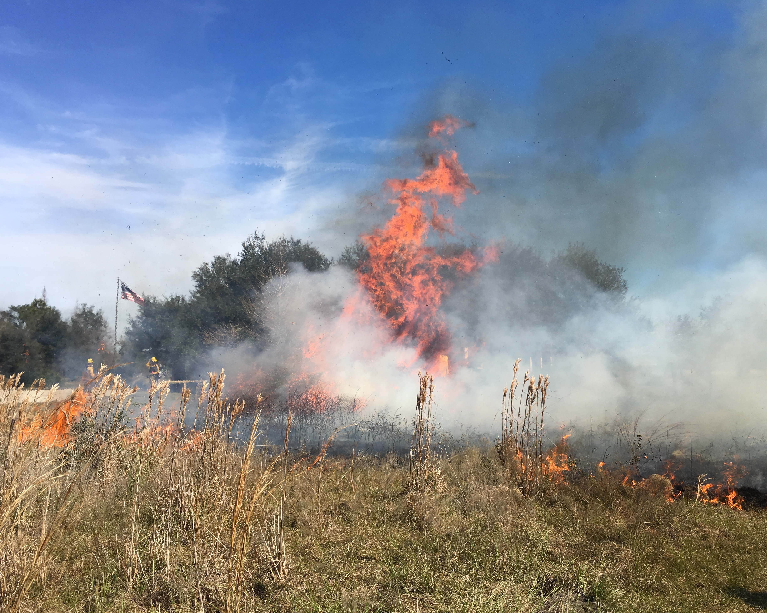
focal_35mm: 31
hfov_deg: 57.2
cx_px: 403
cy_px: 301
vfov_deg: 47.1
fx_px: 704
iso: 25
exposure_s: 1/1789
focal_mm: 4.15
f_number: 2.2
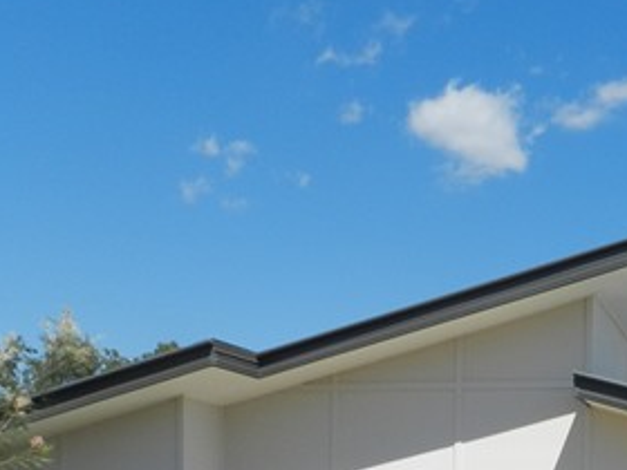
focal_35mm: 63
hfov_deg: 29.9
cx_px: 515
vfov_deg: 21.1
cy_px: 615
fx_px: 1141
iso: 160
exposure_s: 1/800
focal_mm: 4
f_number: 4.5
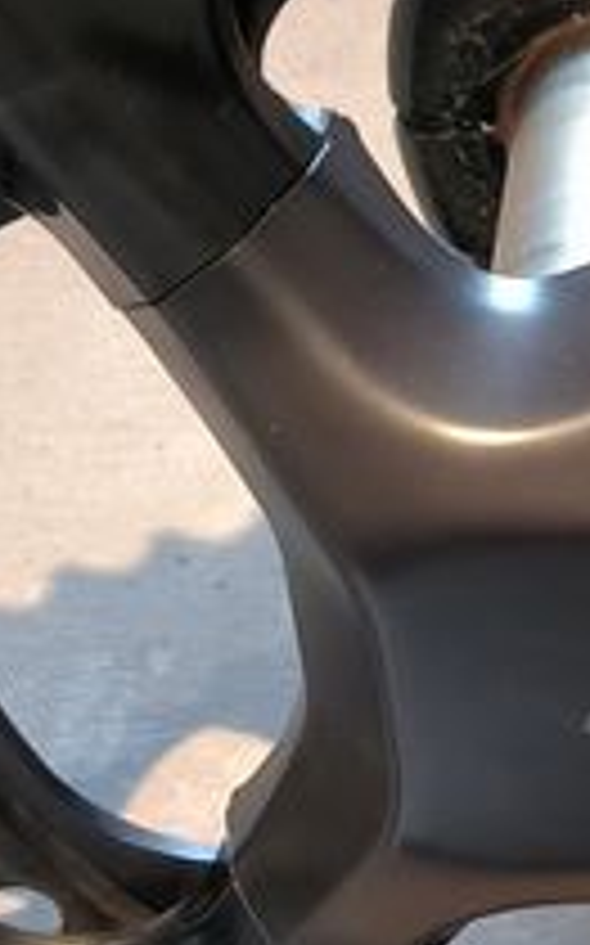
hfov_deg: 10.3
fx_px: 3117
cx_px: 1022
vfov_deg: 17.2
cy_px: 648
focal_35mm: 121
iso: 1016
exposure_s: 1/33.3
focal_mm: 5.24
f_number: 1.7
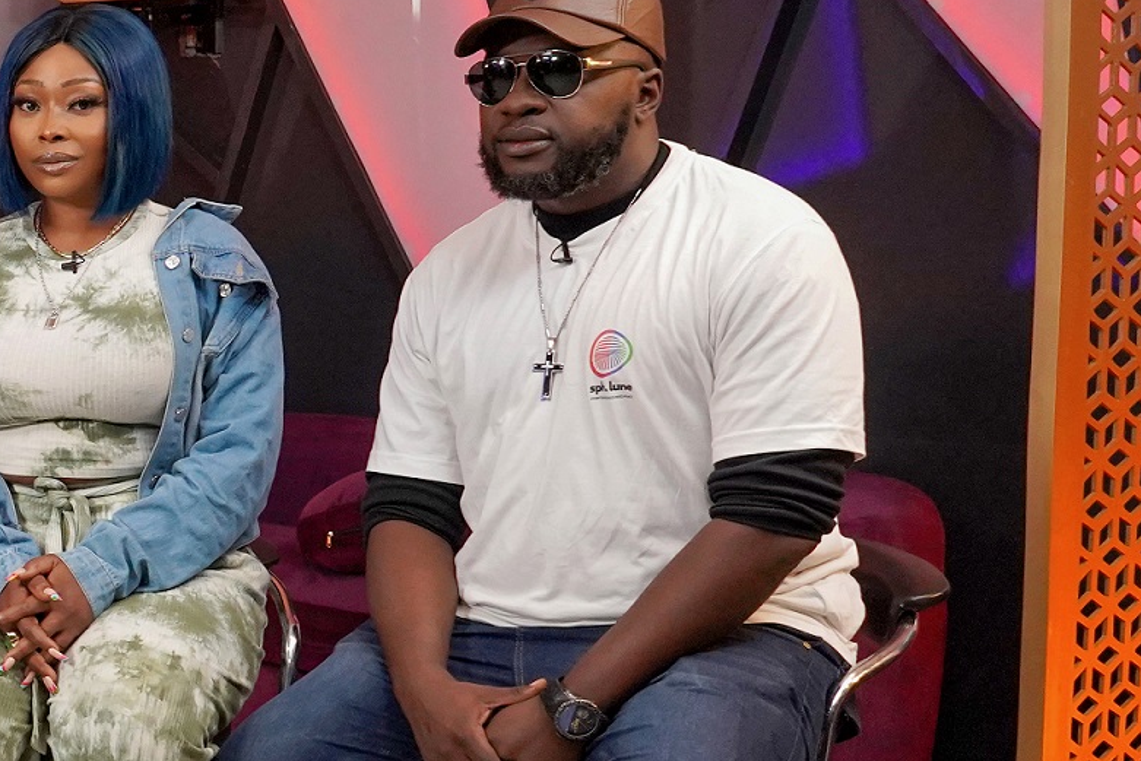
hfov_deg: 20.2
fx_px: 2726
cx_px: -599
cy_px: 530
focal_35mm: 86
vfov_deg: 15.8
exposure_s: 1/200
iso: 2500
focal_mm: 28
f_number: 5.6
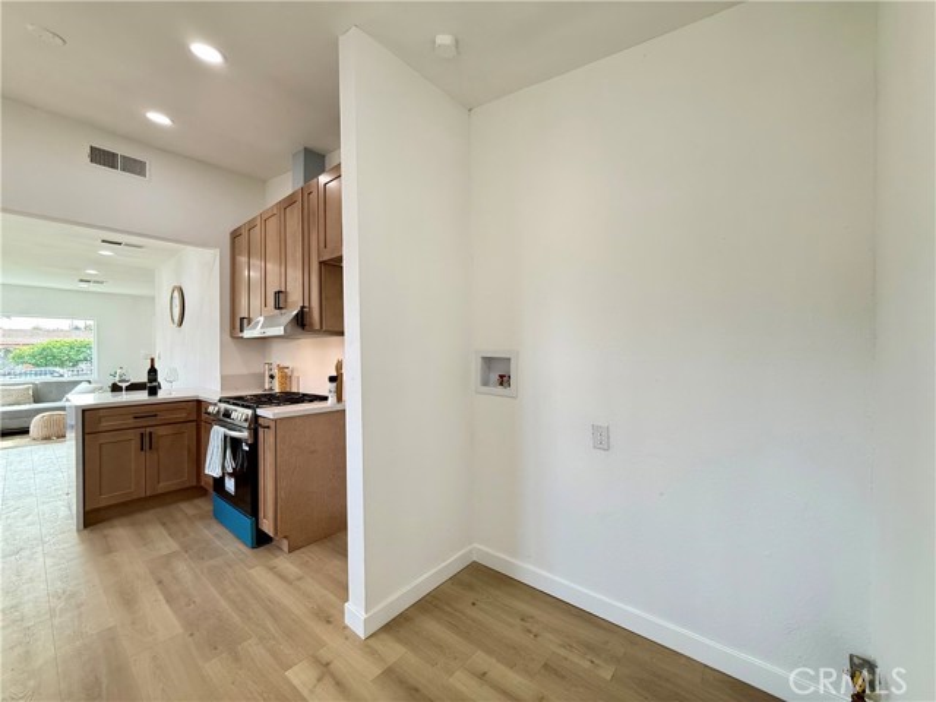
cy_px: 351
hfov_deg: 102.1
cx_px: 468
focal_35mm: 14
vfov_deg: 85.7
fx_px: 379
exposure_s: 1/120
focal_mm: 2.22
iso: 200
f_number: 2.2
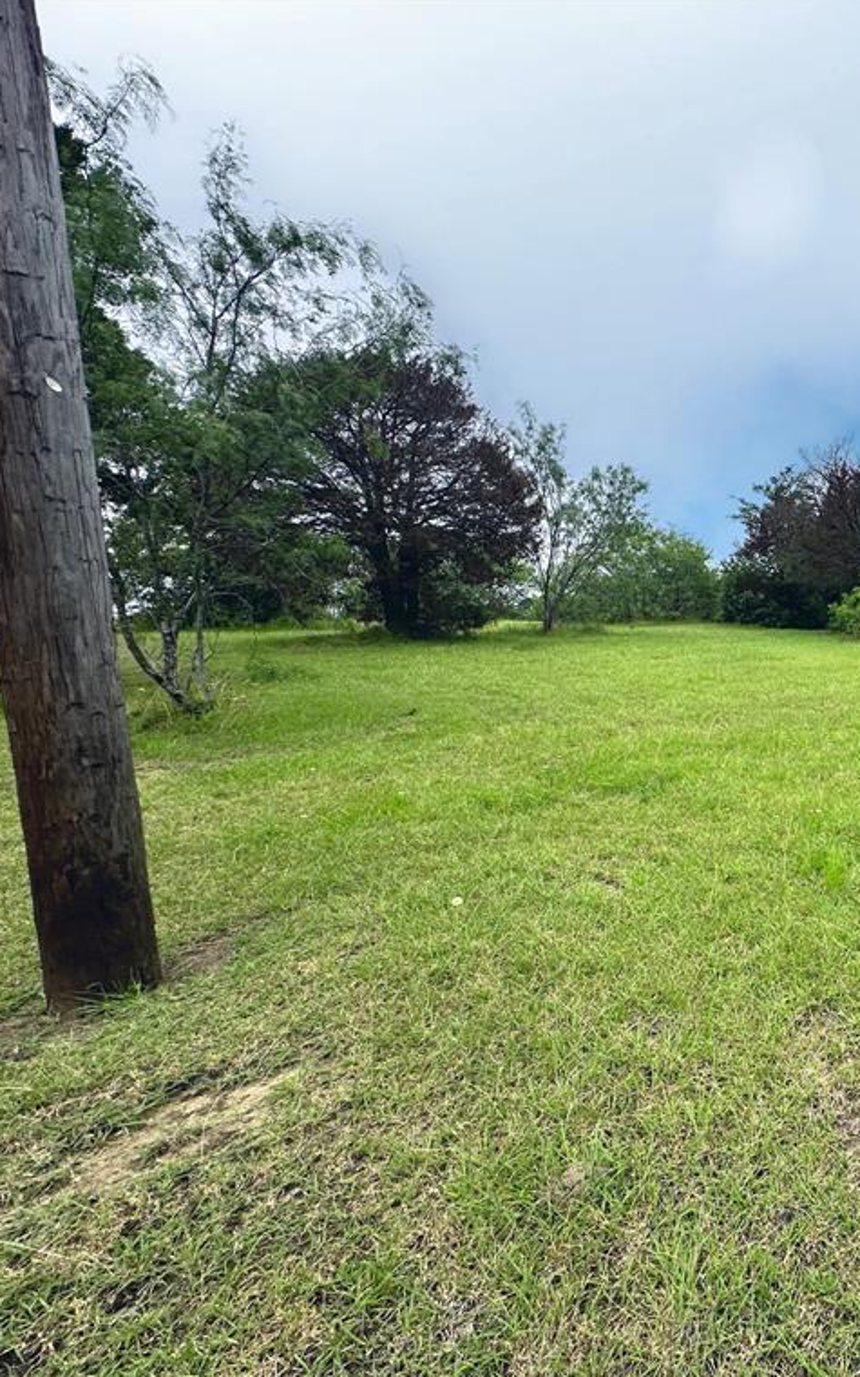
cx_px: 914
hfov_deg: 46.5
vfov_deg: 85.1
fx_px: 750
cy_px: 690
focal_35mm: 20
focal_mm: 2.22
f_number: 2.2
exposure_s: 1/2747
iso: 50
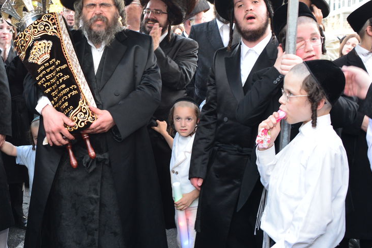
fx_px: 558
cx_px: 111
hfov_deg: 36.3
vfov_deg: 25.0
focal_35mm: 54
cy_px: 99
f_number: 5.6
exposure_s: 1/100
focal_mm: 28
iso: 1250
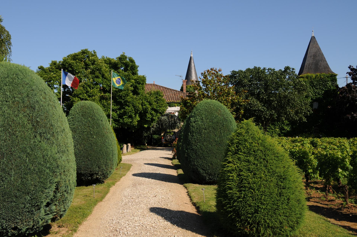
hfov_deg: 46.5
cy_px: 118
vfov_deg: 31.8
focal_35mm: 42
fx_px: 416
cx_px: 178
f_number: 6.3
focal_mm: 28
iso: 200
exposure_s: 1/1000
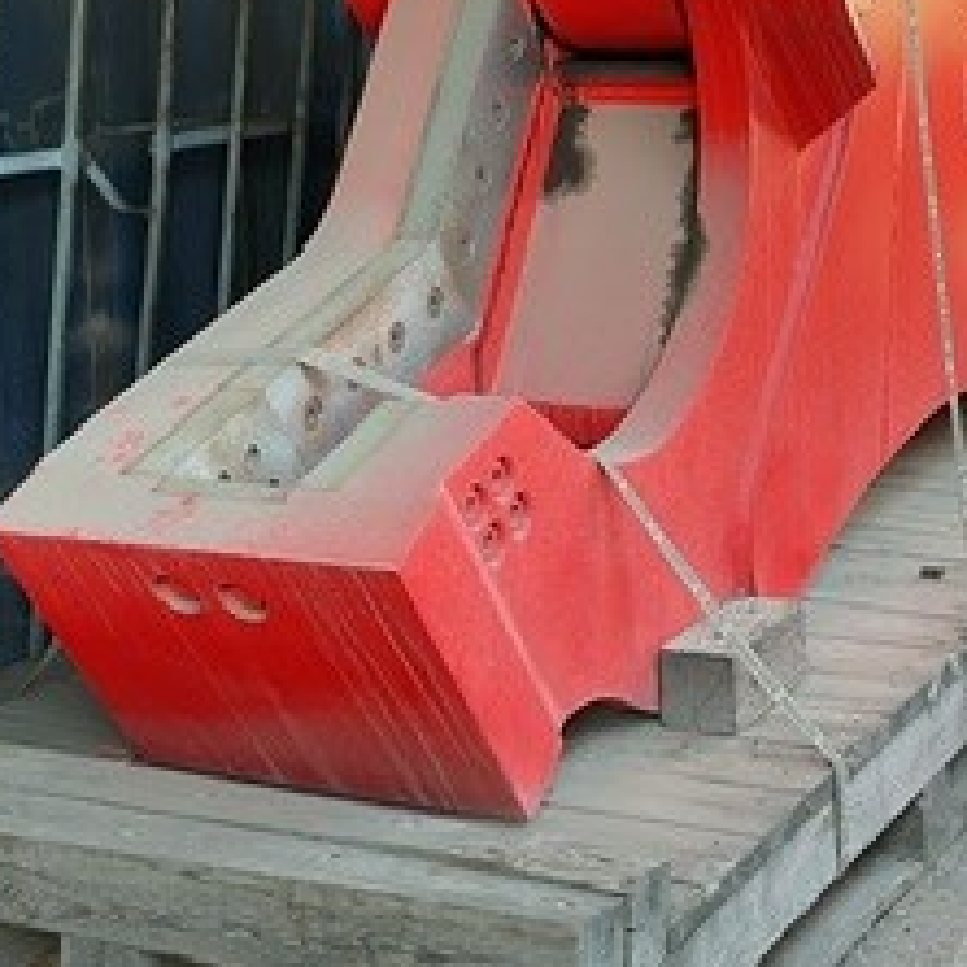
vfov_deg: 22.7
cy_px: 74
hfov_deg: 23.3
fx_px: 2339
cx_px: 640
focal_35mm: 74
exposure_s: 1/120
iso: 40
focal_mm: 3
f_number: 1.8
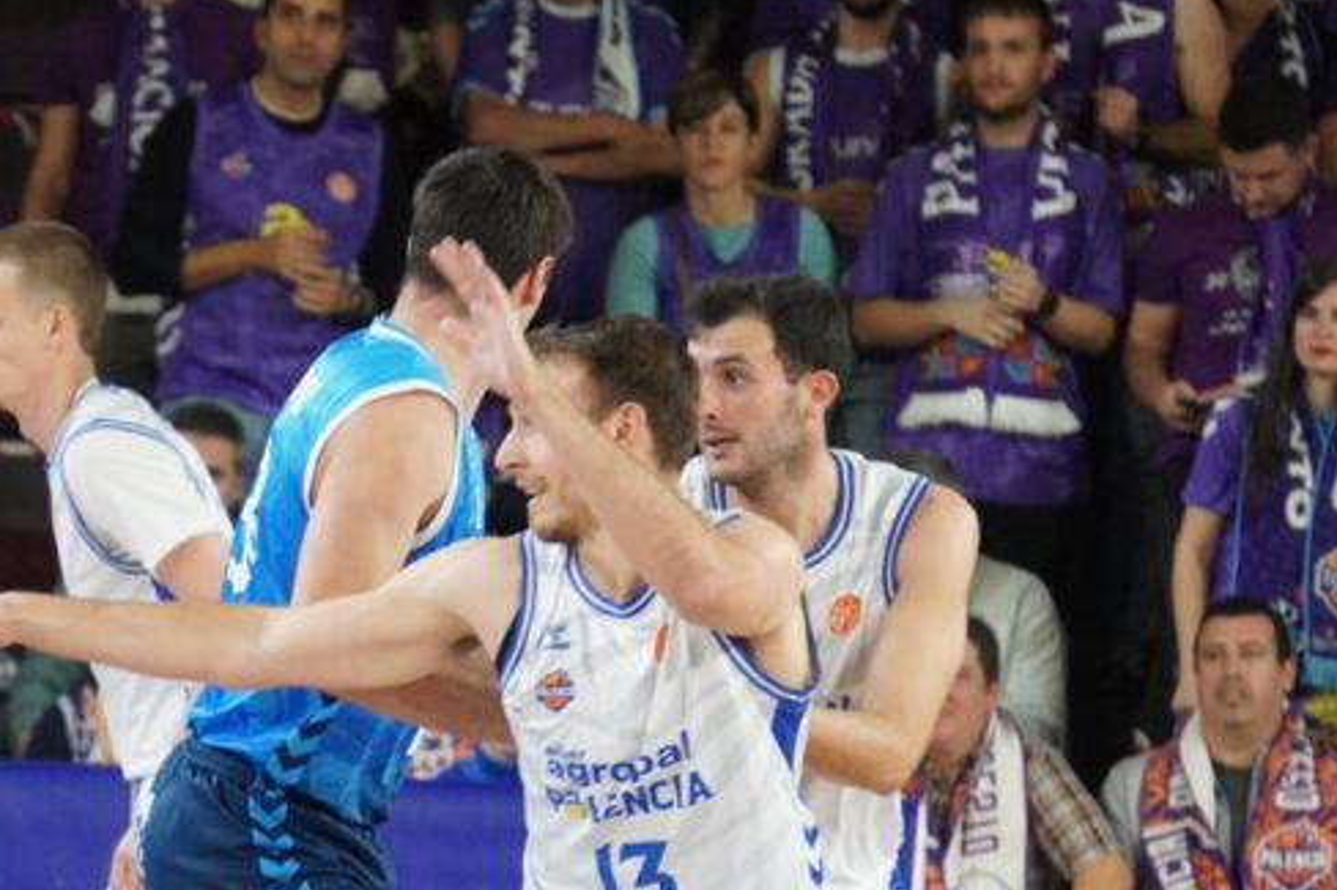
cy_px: 859
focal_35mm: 585
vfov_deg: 2.3
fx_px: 21718
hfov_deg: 3.5
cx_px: 263
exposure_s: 1/320
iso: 3200
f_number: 6.3
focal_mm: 186
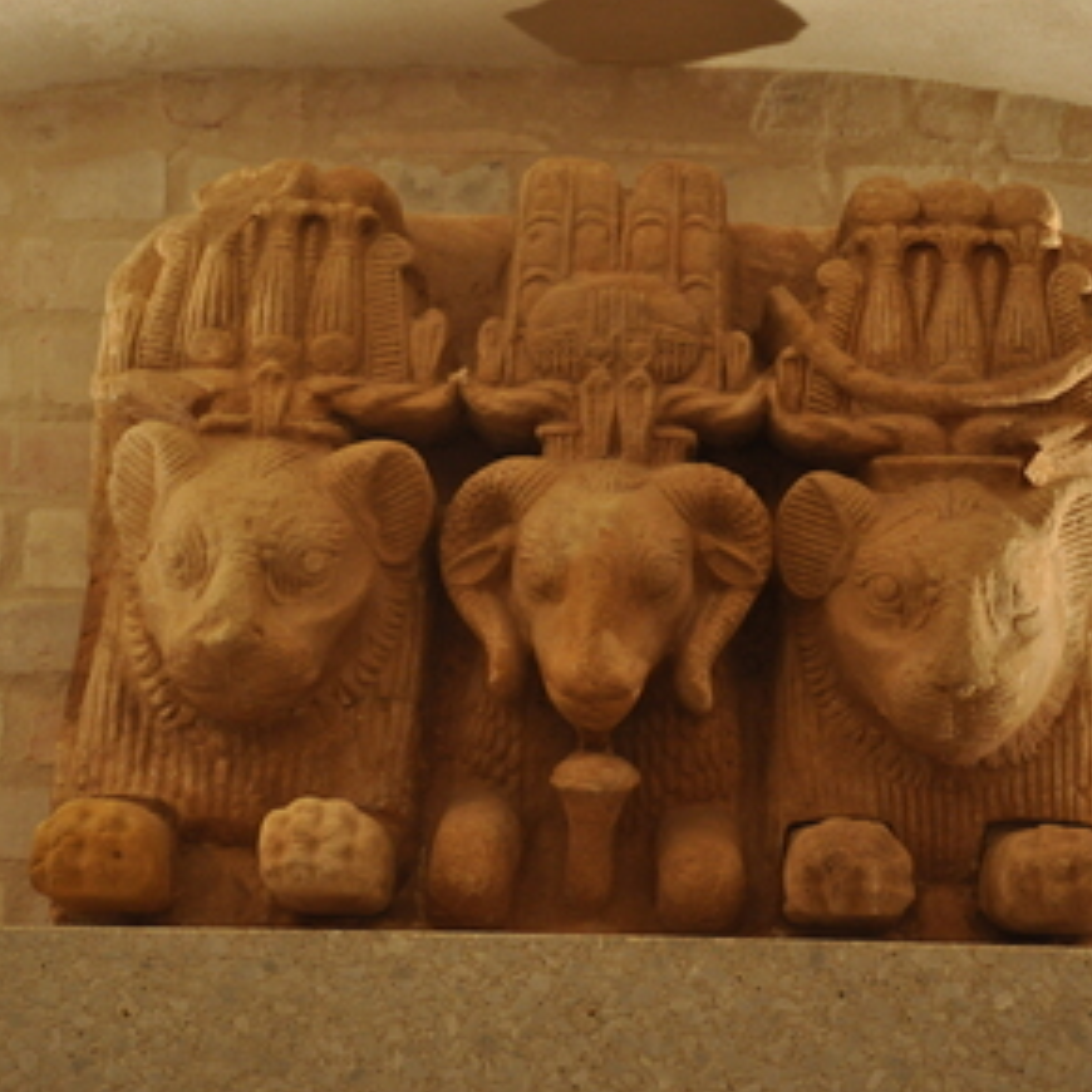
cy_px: 546
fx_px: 4140
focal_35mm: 116
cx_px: 569
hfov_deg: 15.0
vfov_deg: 15.0
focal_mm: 60
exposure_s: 1/25
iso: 1000
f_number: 4.8
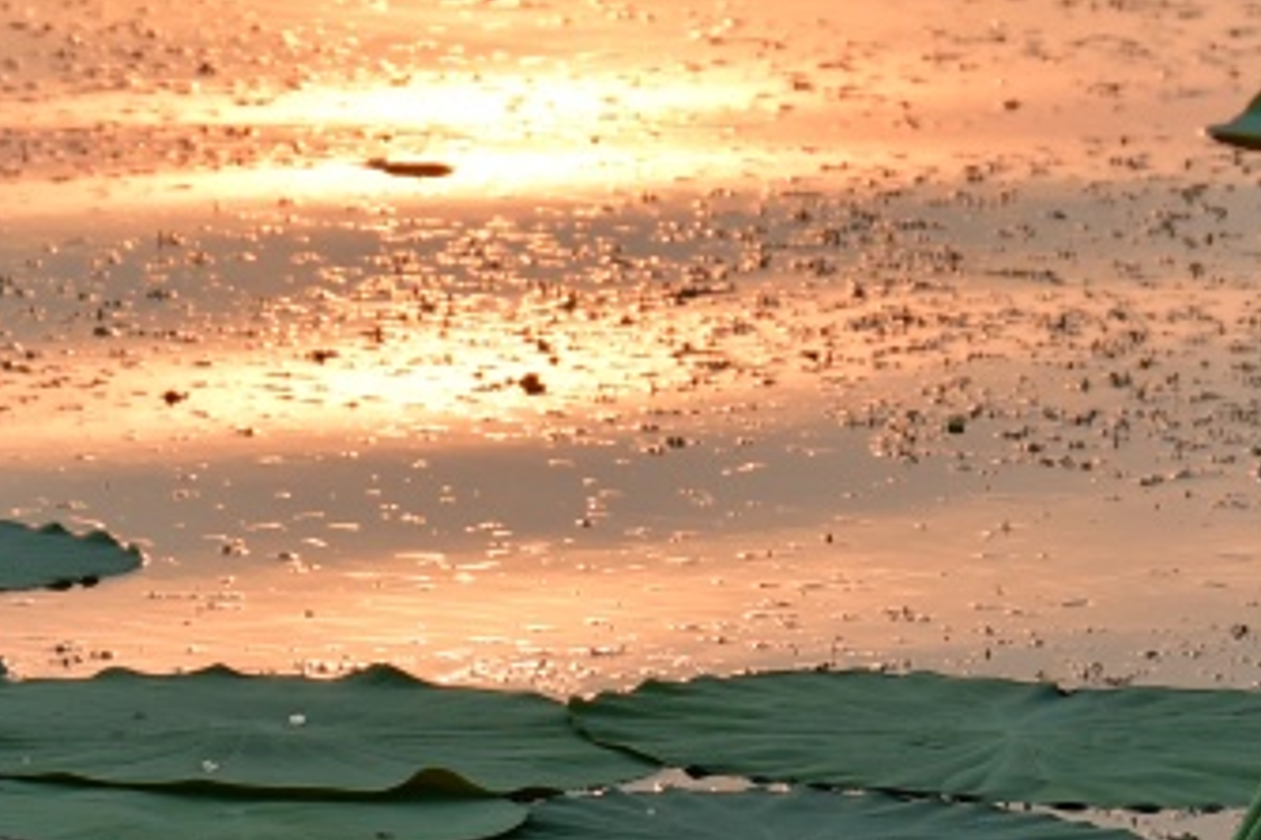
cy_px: 501
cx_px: 335
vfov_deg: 2.7
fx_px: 17820
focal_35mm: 509
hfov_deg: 4.1
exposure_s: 1/320
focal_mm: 95
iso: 200
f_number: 7.1
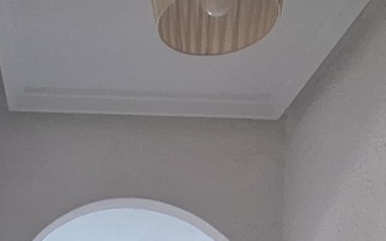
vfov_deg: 16.9
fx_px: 589
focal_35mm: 56
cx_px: 113
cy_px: 489
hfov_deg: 35.7
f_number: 2.2
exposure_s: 1/33
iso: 160
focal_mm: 1.74
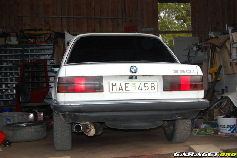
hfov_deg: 35.1
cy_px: 79
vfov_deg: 23.8
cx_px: 118
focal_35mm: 57
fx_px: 375
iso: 400
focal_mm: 38
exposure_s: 1/500
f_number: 5
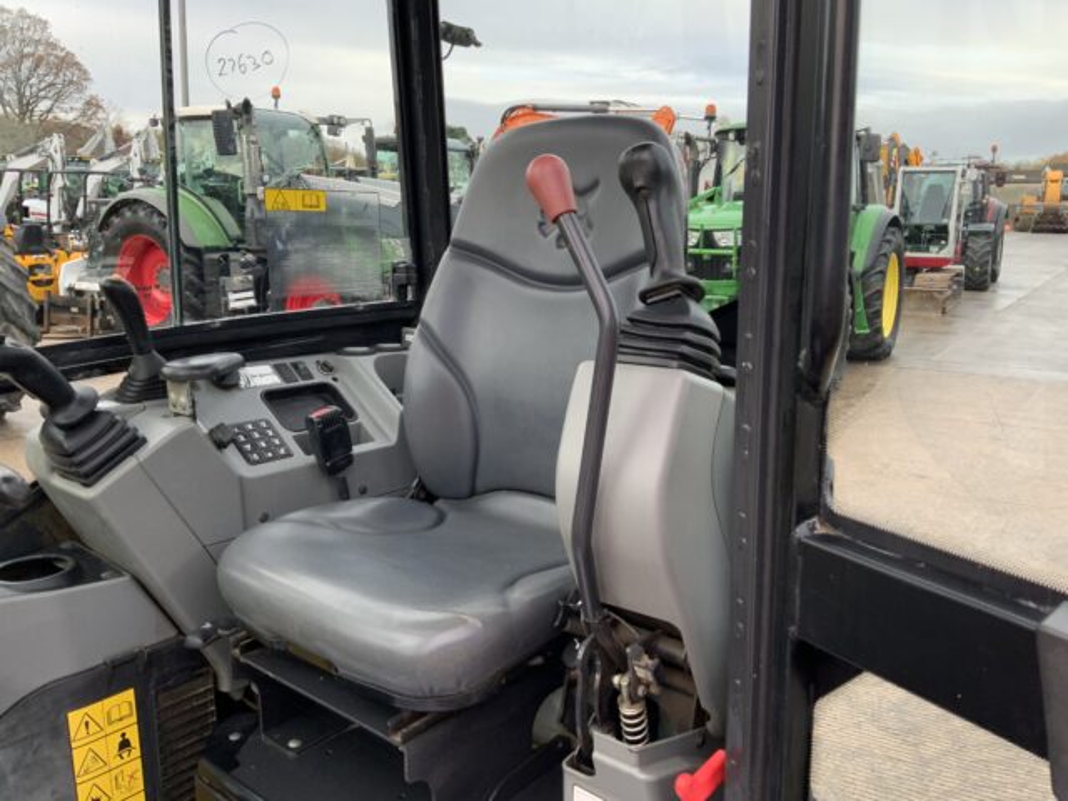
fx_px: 895
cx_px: 534
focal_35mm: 29
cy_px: 400
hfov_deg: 61.7
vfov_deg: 48.2
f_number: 1.8
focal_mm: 3
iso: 25
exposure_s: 1/122
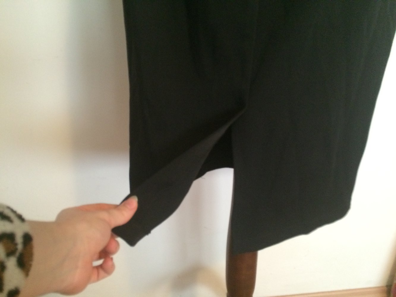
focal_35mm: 29
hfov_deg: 61.7
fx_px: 332
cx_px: 198
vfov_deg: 48.2
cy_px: 148
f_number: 2.2
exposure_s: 1/17
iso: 400
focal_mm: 4.15
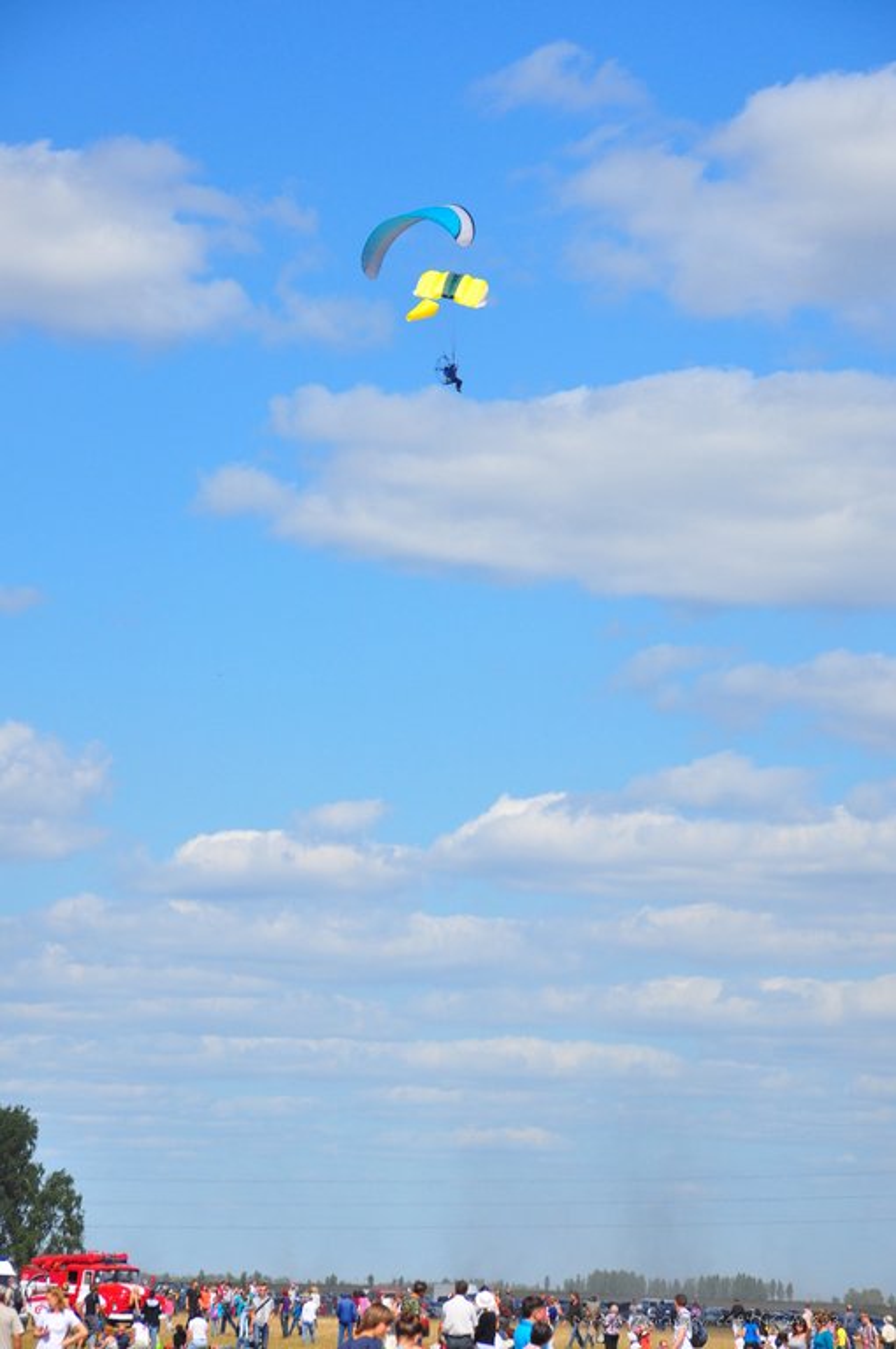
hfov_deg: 10.6
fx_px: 4829
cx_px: 448
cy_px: 674
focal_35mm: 129
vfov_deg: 15.9
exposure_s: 1/200
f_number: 8
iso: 200
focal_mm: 86
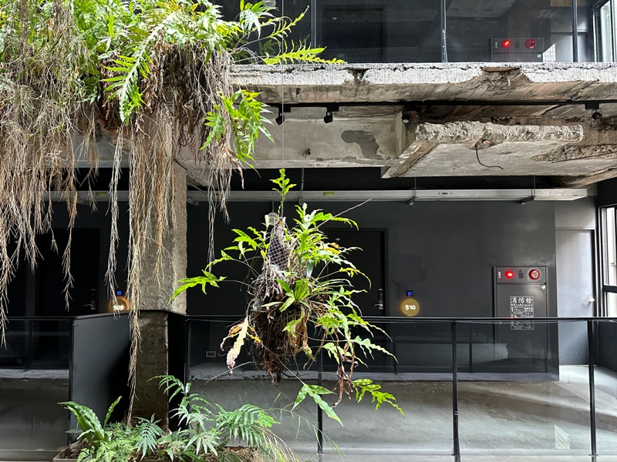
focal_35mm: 24
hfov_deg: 71.6
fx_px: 428
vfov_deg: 56.8
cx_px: 308
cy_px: 231
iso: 500
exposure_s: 1/60
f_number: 1.78
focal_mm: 6.86
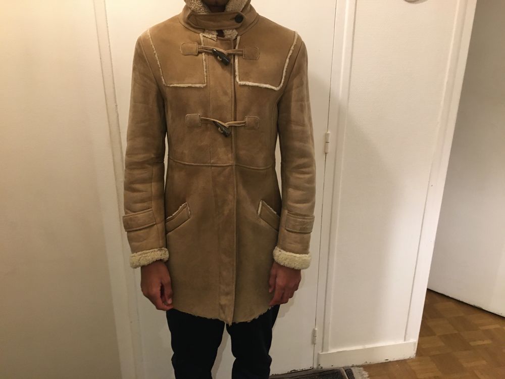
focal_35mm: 29
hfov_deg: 61.7
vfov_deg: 48.2
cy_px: 190
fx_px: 423
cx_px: 252
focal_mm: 4.15
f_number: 2.2
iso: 200
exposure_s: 1/20
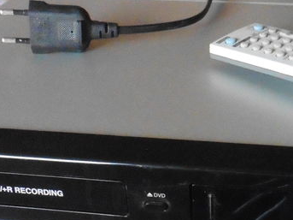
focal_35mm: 70
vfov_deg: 20.8
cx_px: 247
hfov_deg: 27.1
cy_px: 176
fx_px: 592
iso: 1600
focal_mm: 4.3
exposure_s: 1/320
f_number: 3.3
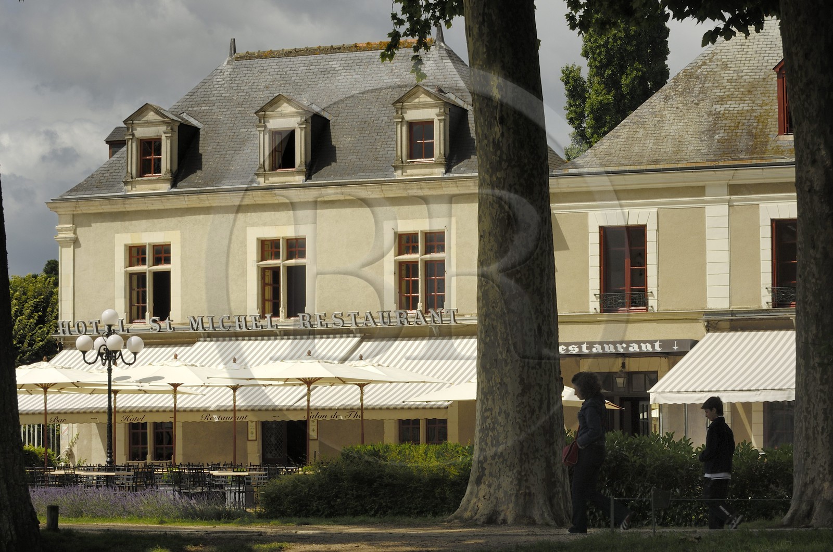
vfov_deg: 13.0
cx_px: 416
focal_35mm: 105
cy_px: 276
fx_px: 2425
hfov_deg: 19.5
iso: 100
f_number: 11
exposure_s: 1/160
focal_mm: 70
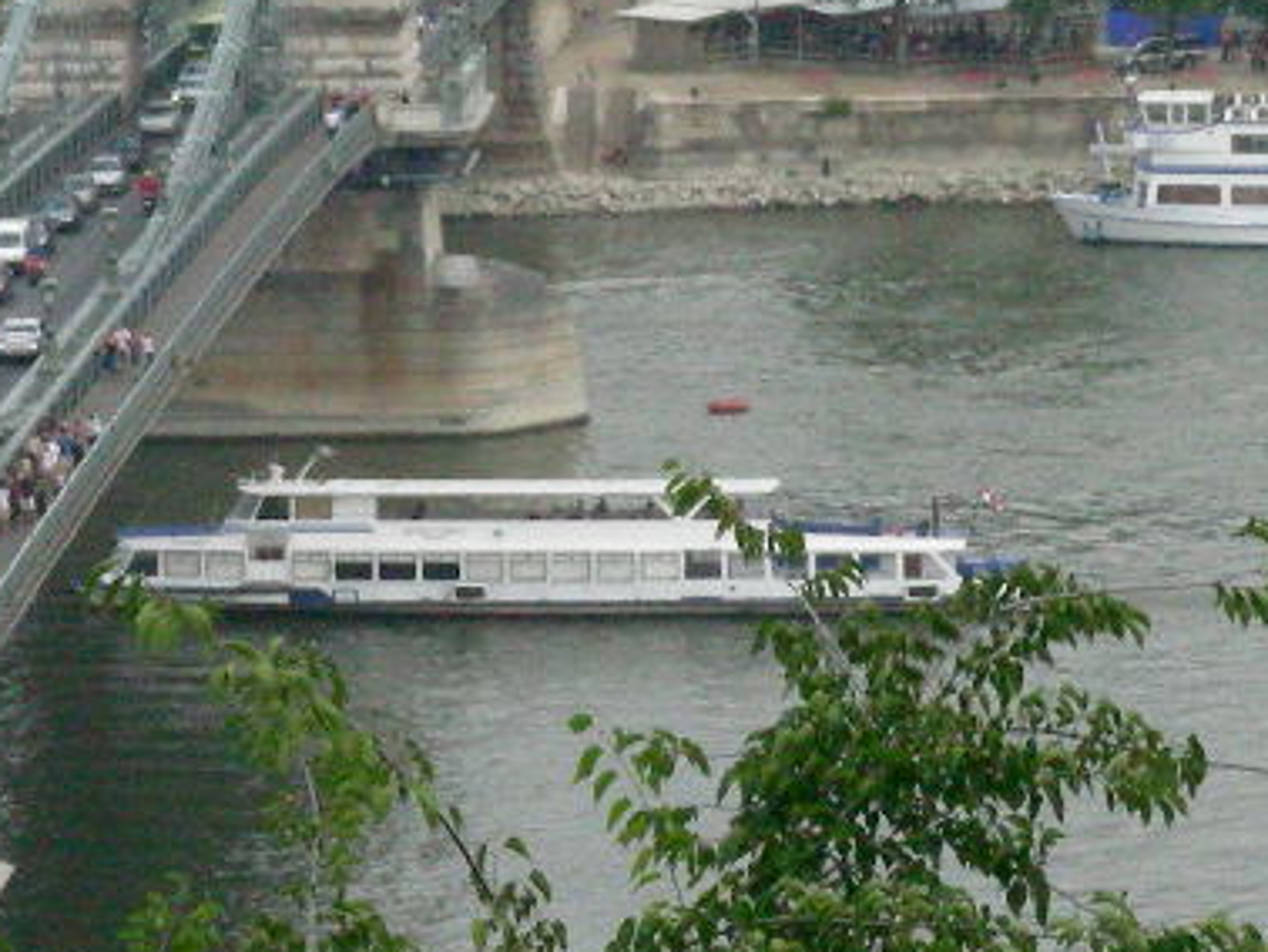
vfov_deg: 4.8
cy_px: -208
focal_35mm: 306
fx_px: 11216
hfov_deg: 6.5
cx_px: 708
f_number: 6.8
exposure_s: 1/577
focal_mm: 18.9
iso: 400
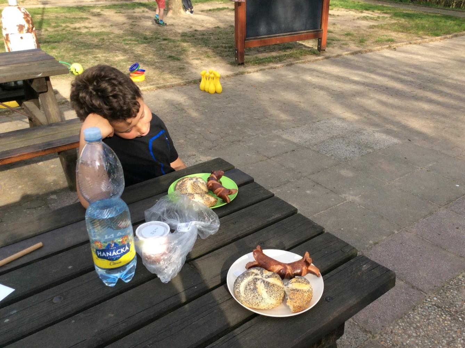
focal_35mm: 32
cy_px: 174
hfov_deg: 56.9
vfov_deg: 44.0
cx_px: 232
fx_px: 429
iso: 32
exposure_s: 1/469
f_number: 2.4
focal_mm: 3.3
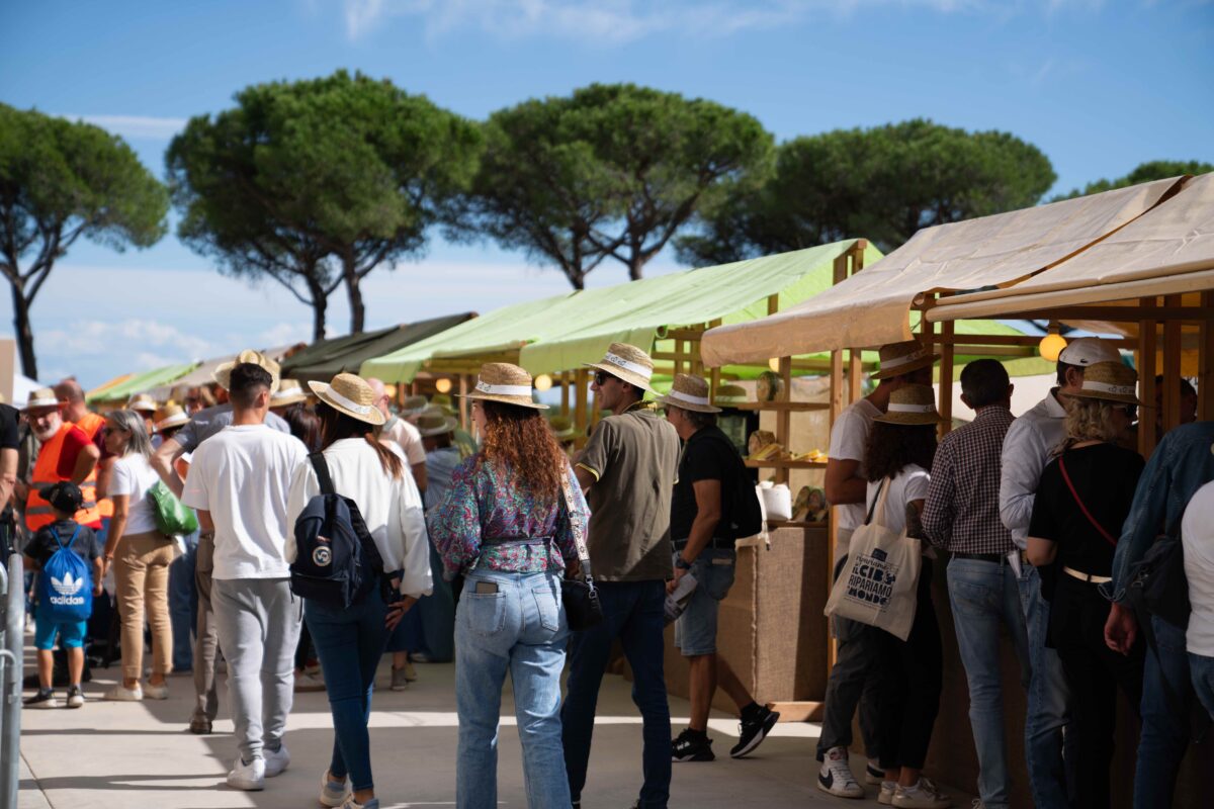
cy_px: 404
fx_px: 2360
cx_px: 607
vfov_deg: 19.5
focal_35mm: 70
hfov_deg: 28.8
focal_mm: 70
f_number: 2.8
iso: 100
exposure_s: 1/2000
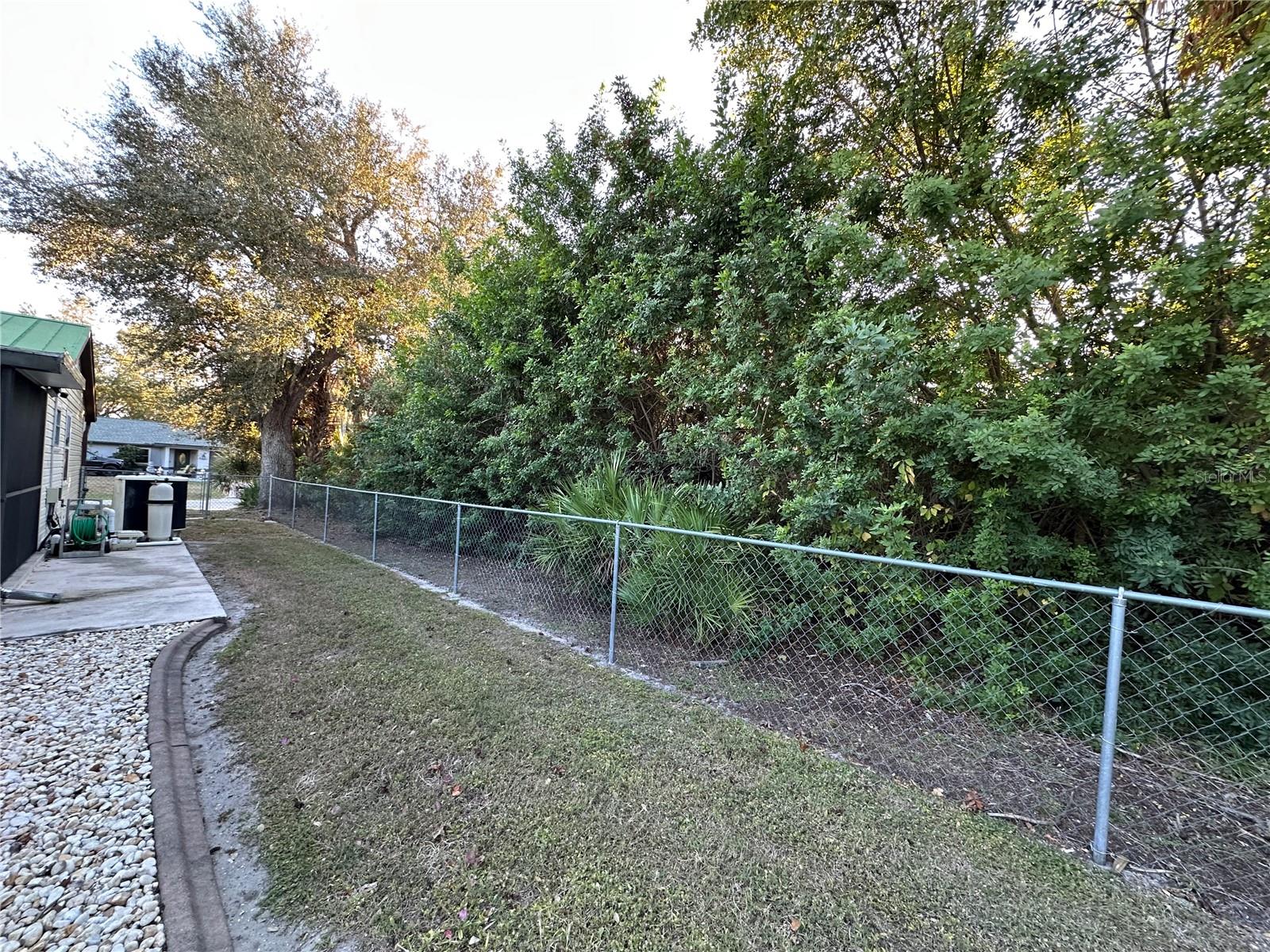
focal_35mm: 14
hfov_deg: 102.1
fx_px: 514
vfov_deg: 85.7
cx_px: 635
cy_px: 476
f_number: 2.2
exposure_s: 1/99
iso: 200
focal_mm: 2.22
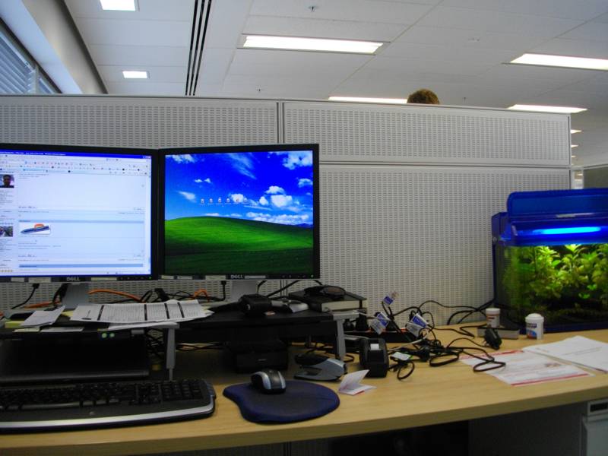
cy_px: 228
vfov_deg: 44.2
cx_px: 304
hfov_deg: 56.8
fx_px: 562
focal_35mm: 32
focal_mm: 5.7
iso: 200
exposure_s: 1/50
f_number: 2.9
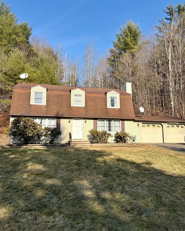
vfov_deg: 62.2
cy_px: 111
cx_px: 94
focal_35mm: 28
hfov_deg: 51.6
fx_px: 191
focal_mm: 5.96
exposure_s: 1/3125
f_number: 1.6
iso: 50
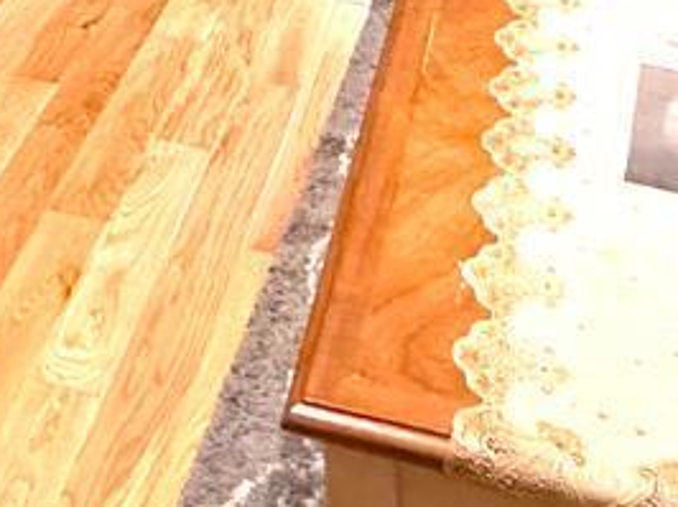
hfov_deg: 23.9
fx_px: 1546
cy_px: -778
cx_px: 41
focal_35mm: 79
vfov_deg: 13.0
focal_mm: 2.22
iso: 800
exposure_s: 1/60
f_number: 2.2
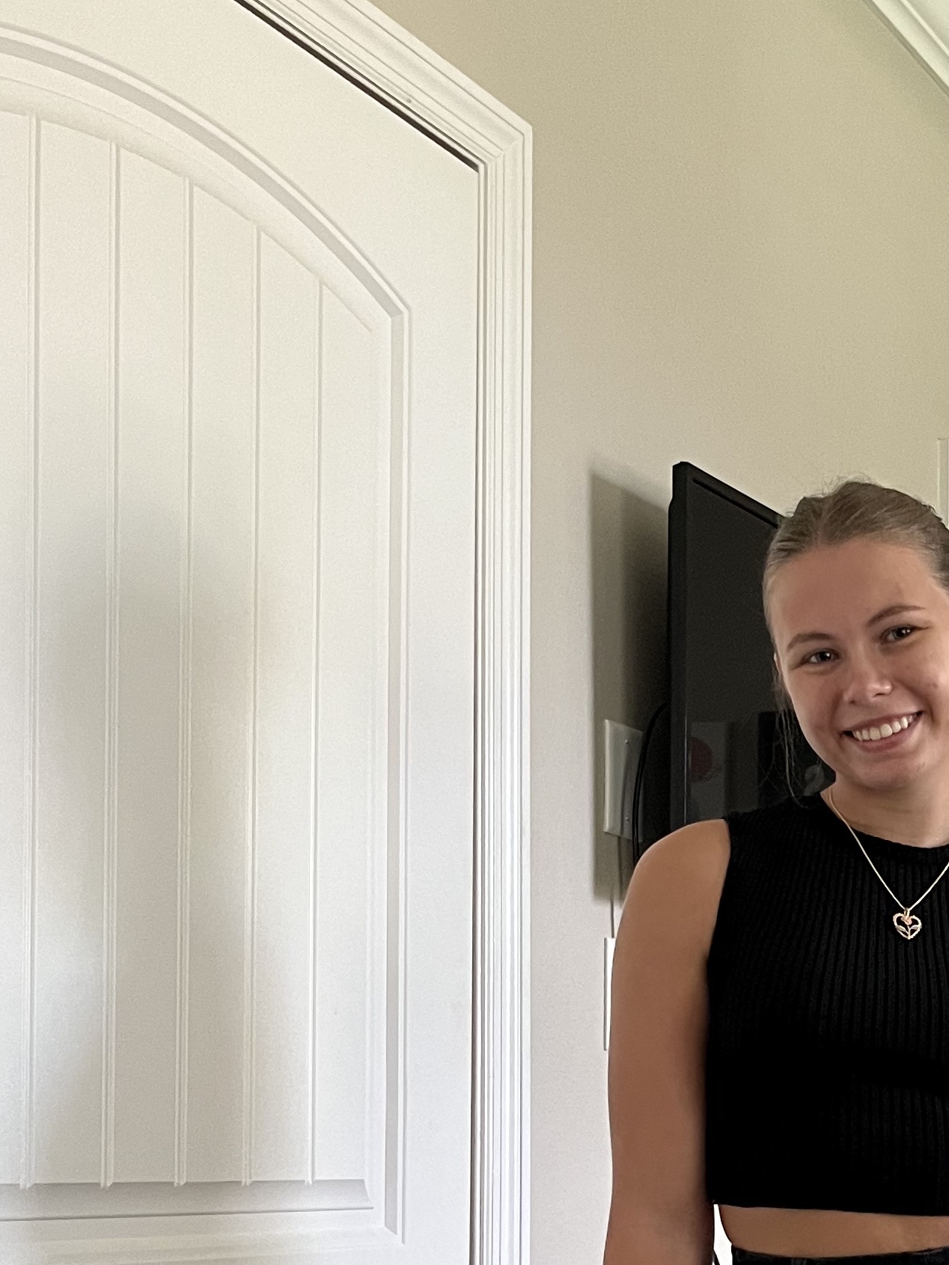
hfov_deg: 22.7
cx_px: 959
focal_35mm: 62
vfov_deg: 29.9
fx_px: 2267
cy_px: 1124
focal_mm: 5.1
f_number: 1.6
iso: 320
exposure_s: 1/60
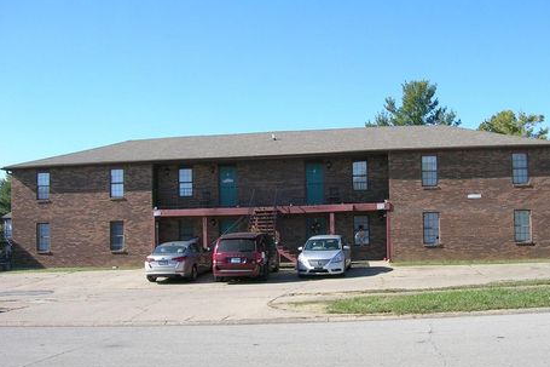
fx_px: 611
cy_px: 213
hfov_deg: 48.5
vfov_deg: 33.3
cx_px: 279
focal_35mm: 40
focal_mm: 5.4
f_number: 4.8
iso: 50
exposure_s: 1/229
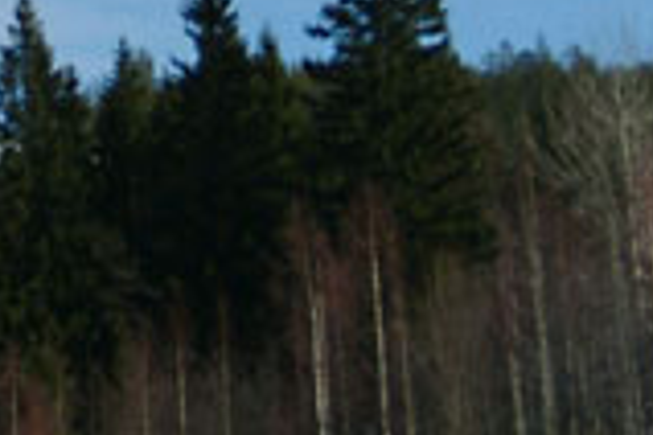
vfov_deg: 9.1
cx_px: -123
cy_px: -215
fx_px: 2666
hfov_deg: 13.6
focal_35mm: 147
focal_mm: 24
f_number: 4
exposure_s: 1/2000
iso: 100
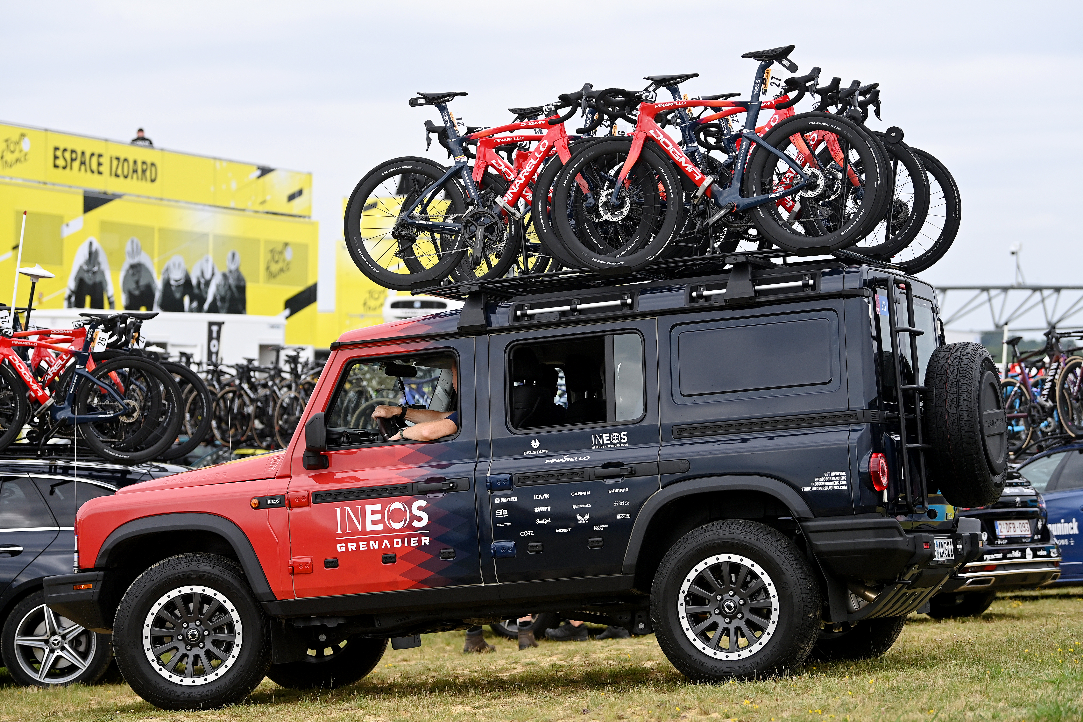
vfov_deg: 13.4
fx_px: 3068
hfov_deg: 20.0
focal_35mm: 102
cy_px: 361
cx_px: 542
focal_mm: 102
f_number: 3.5
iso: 320
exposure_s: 1/1250
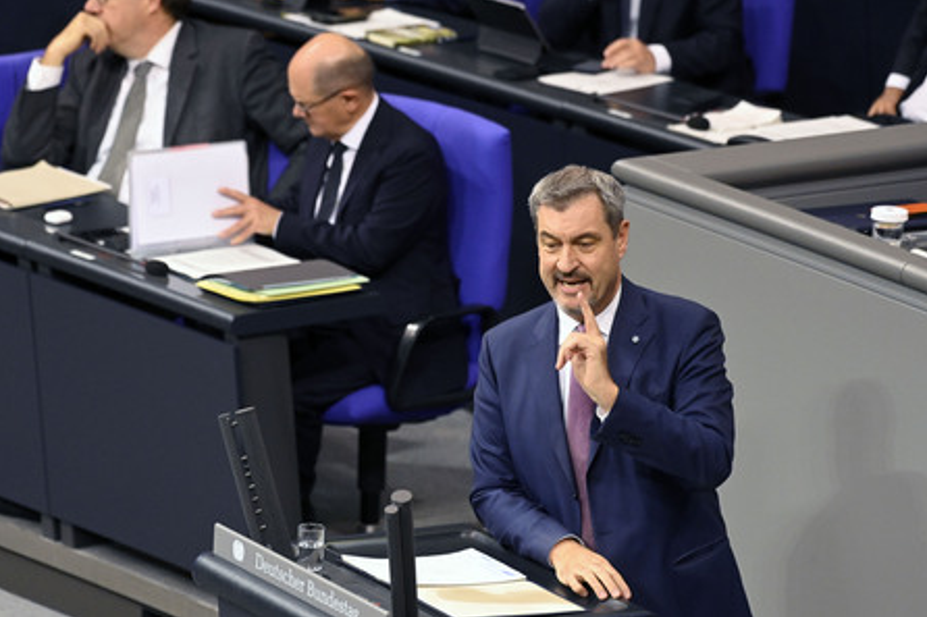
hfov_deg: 7.3
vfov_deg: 4.9
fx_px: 7284
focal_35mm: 283
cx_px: 467
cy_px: 307
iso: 10000
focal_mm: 280
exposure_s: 1/320
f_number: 5.6
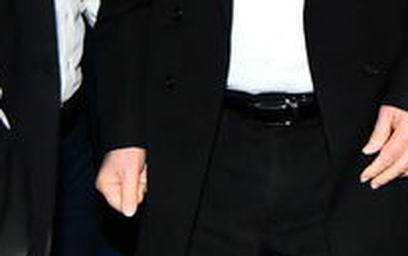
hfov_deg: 18.5
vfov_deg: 11.1
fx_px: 1235
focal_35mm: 111
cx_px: 364
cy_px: -188
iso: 320
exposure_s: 1/200
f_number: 5.6
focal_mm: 16
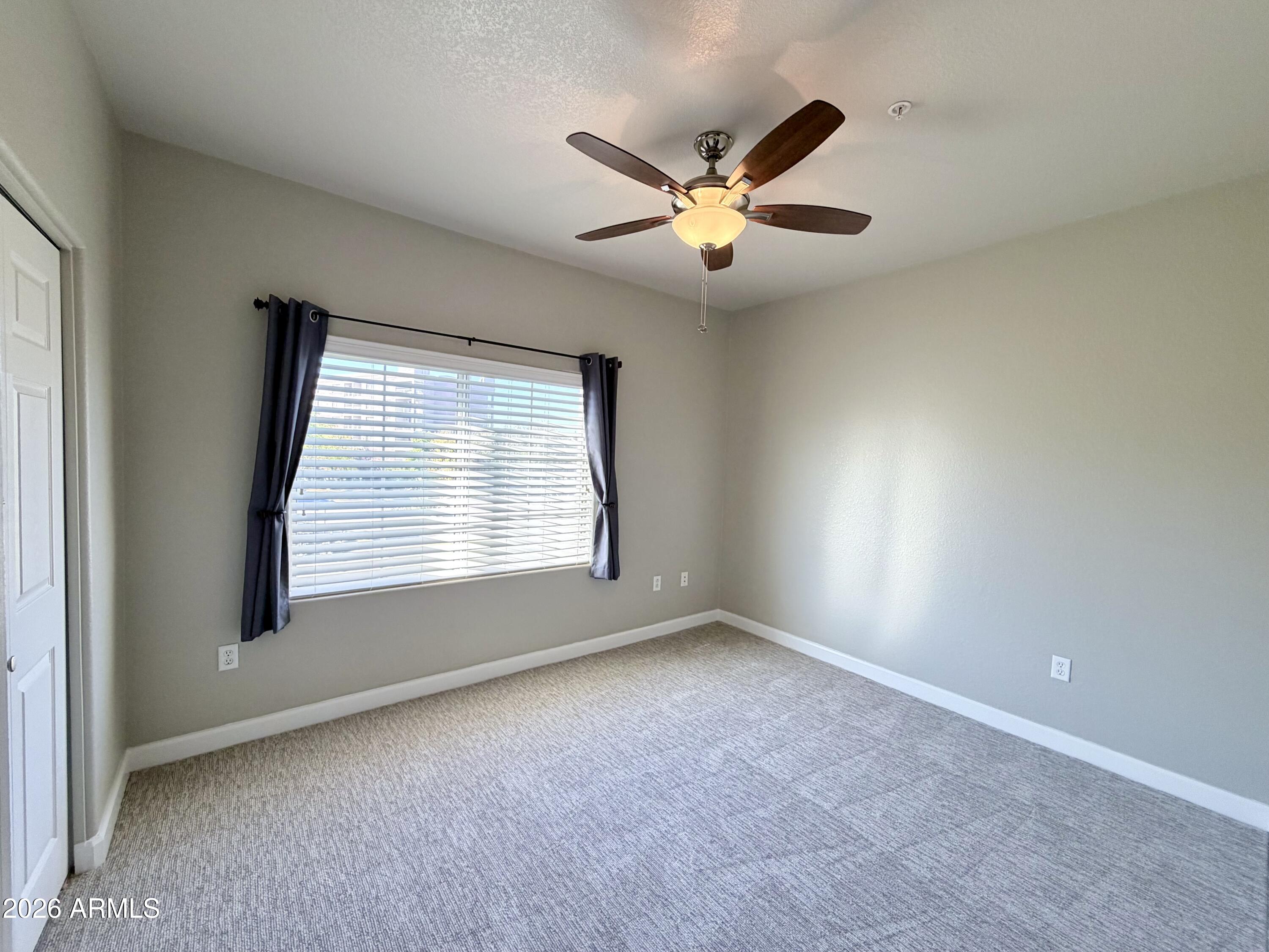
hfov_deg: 102.1
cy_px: 476
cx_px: 634
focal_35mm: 14
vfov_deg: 85.7
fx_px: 513
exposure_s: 1/120
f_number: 2.2
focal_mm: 2.22
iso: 125
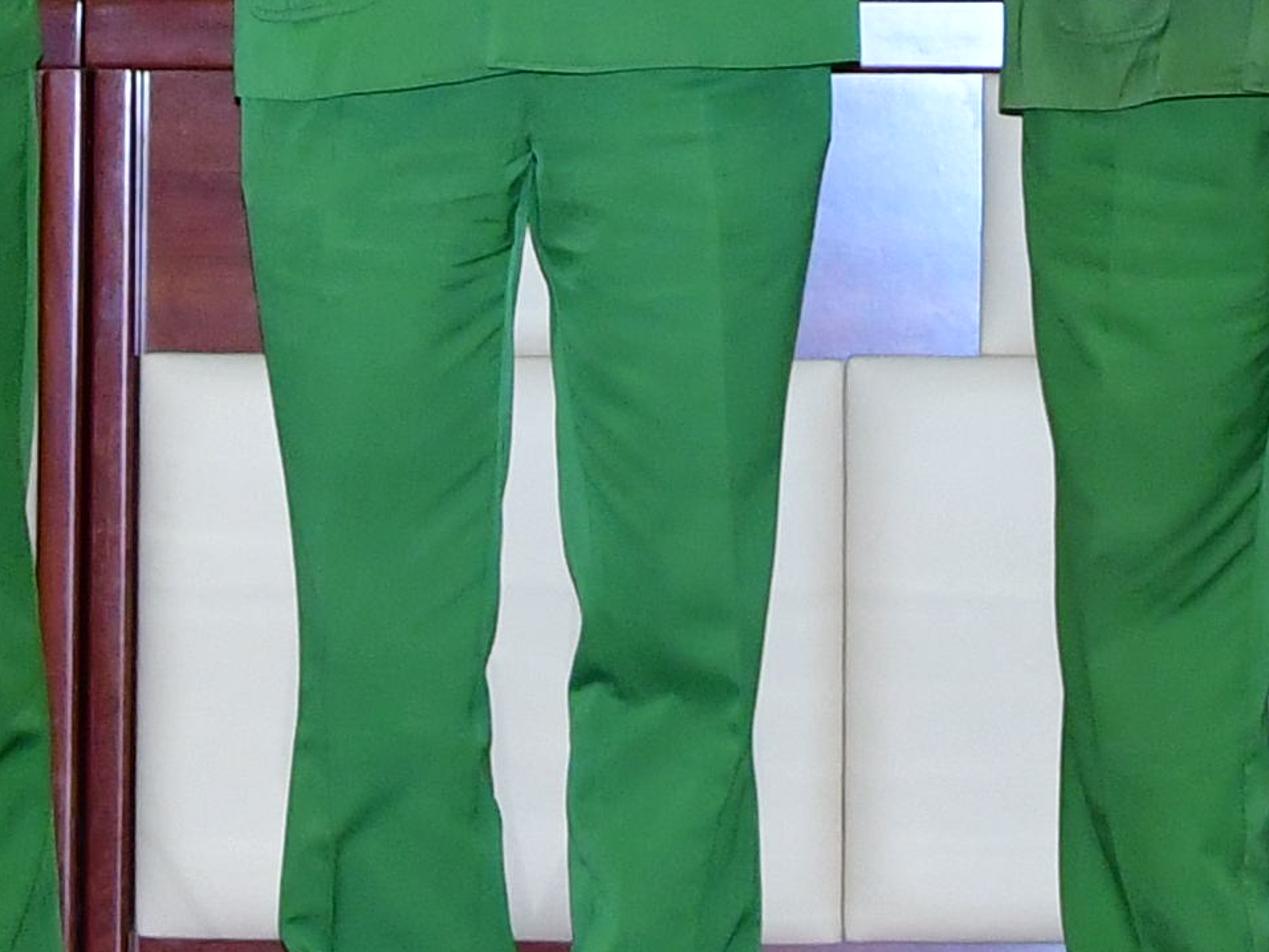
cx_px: 1077
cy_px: -623
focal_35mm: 210
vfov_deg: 6.9
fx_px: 7692
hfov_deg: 9.4
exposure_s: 1/200
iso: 1250
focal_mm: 25
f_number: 4
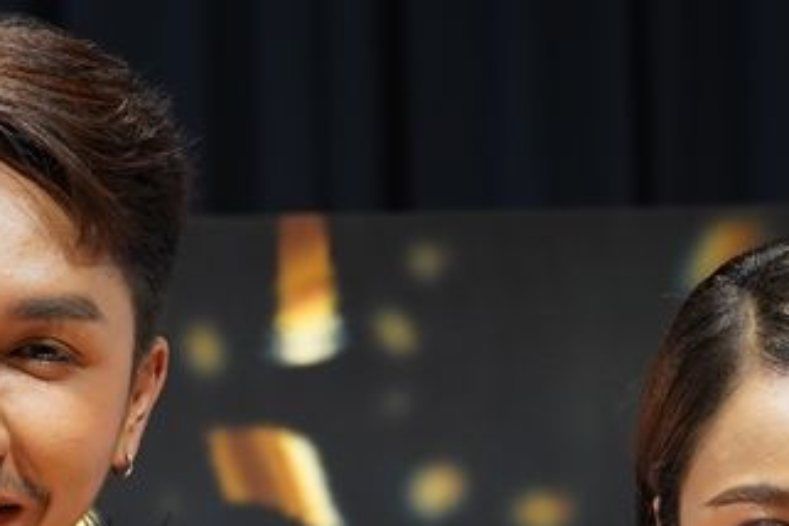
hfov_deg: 9.5
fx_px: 4712
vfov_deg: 6.2
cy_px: 1032
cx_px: 64
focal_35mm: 215
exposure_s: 1/50
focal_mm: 46
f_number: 2.8
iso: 640
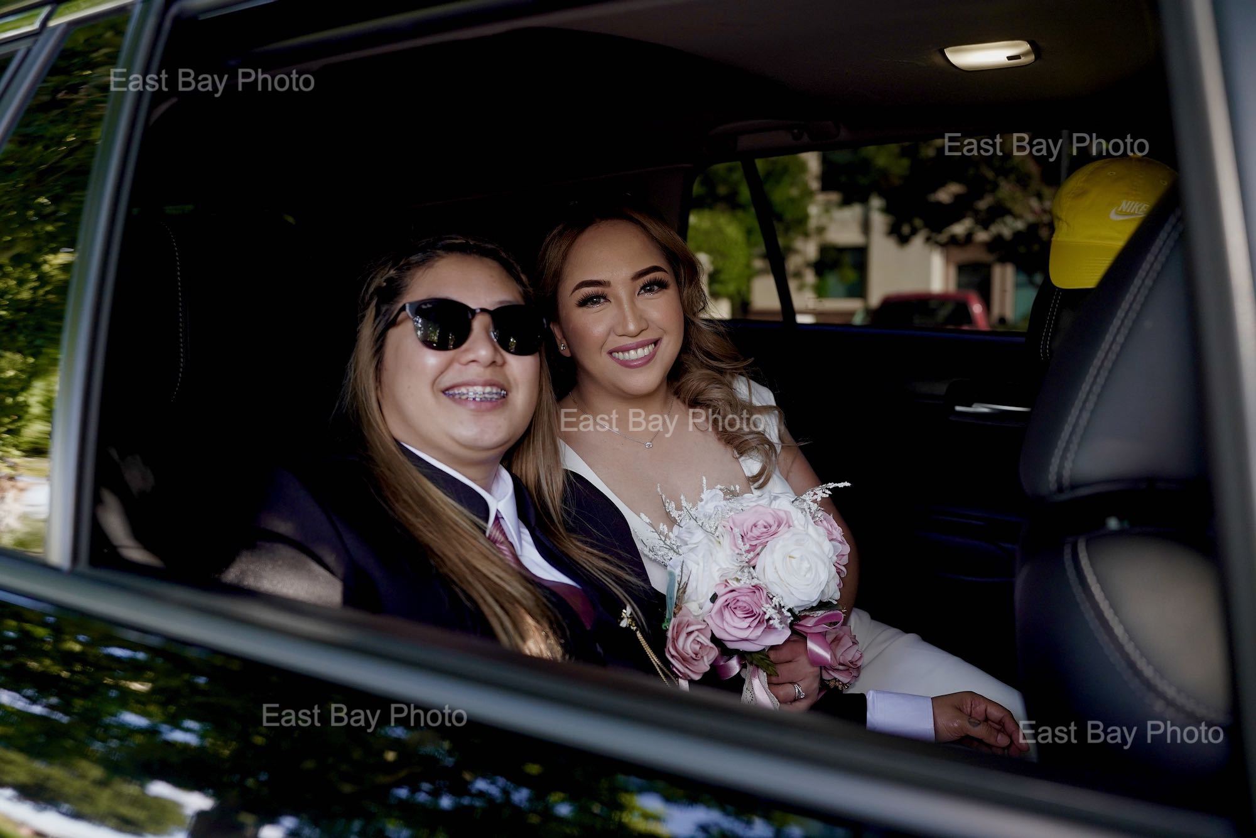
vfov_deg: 43.6
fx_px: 1047
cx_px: 628
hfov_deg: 61.9
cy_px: 419
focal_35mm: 30
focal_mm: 20
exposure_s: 1/400
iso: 400
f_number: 1.8
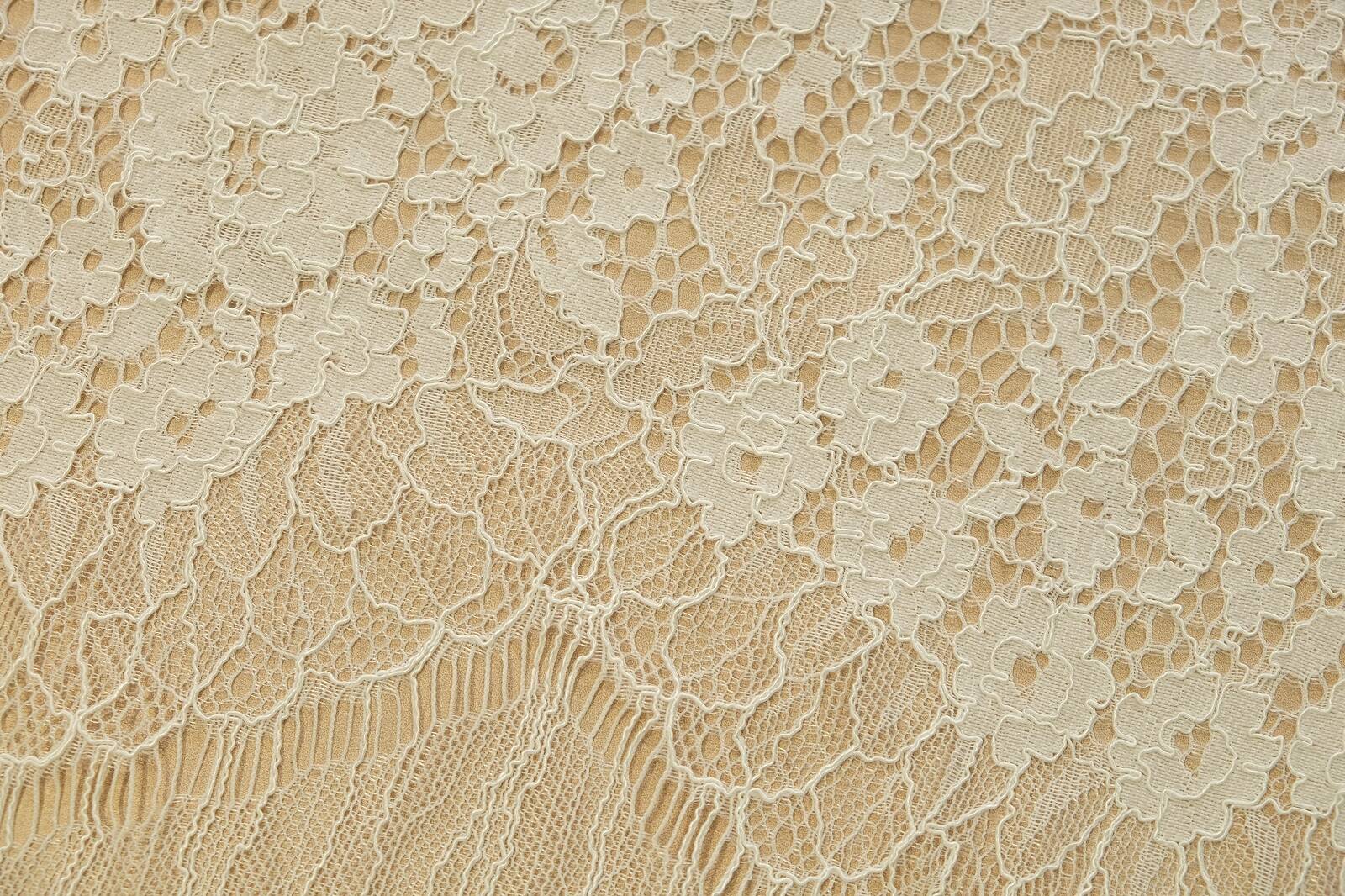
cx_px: 672
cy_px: 448
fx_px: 2390
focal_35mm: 64
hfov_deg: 31.4
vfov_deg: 21.2
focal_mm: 42.5
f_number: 4.5
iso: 200
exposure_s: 1/150
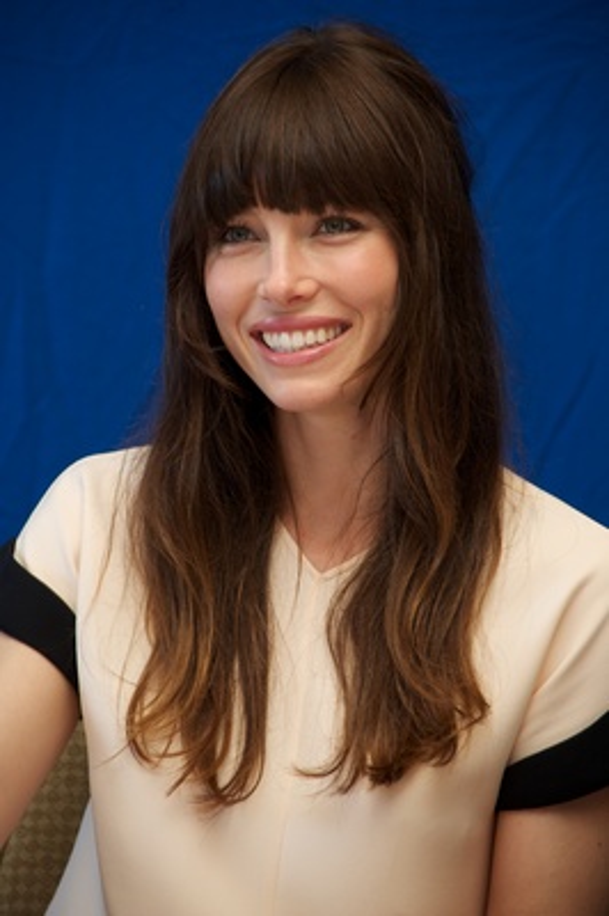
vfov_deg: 13.3
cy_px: 458
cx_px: 304
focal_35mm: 155
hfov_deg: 8.8
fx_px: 3940
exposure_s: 1/60
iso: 800
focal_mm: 155
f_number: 5.6
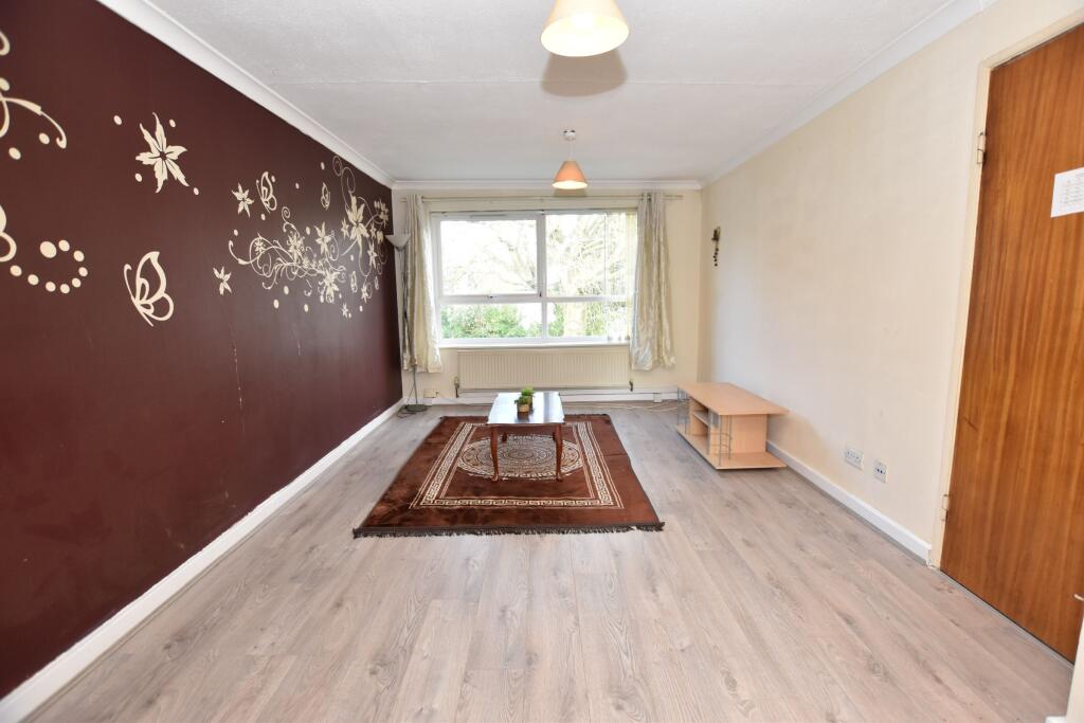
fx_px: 452
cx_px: 542
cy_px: 362
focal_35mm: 15
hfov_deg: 100.4
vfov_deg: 77.3
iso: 800
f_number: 4.5
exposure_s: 1/160
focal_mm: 10
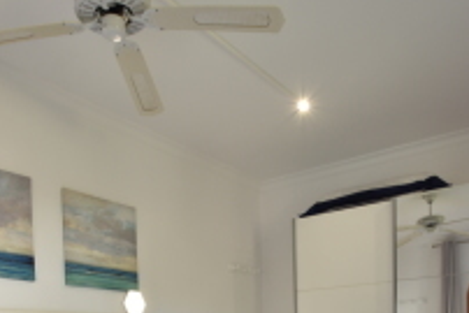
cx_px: 237
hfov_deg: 50.7
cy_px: 379
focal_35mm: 38
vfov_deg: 29.9
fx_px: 495
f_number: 9
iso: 100
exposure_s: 1/5
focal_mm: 10
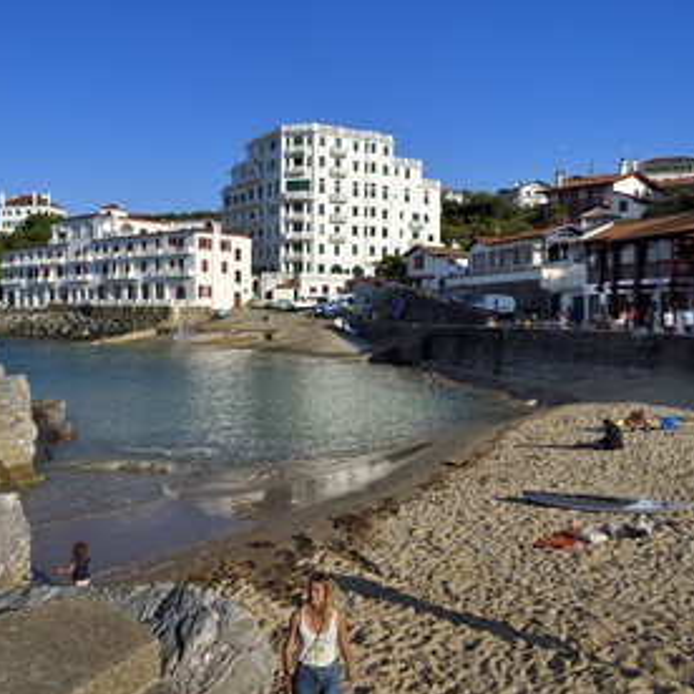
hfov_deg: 52.5
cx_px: 337
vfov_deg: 52.5
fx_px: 703
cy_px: 350
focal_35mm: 31
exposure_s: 1/250
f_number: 14
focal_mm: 24
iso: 200
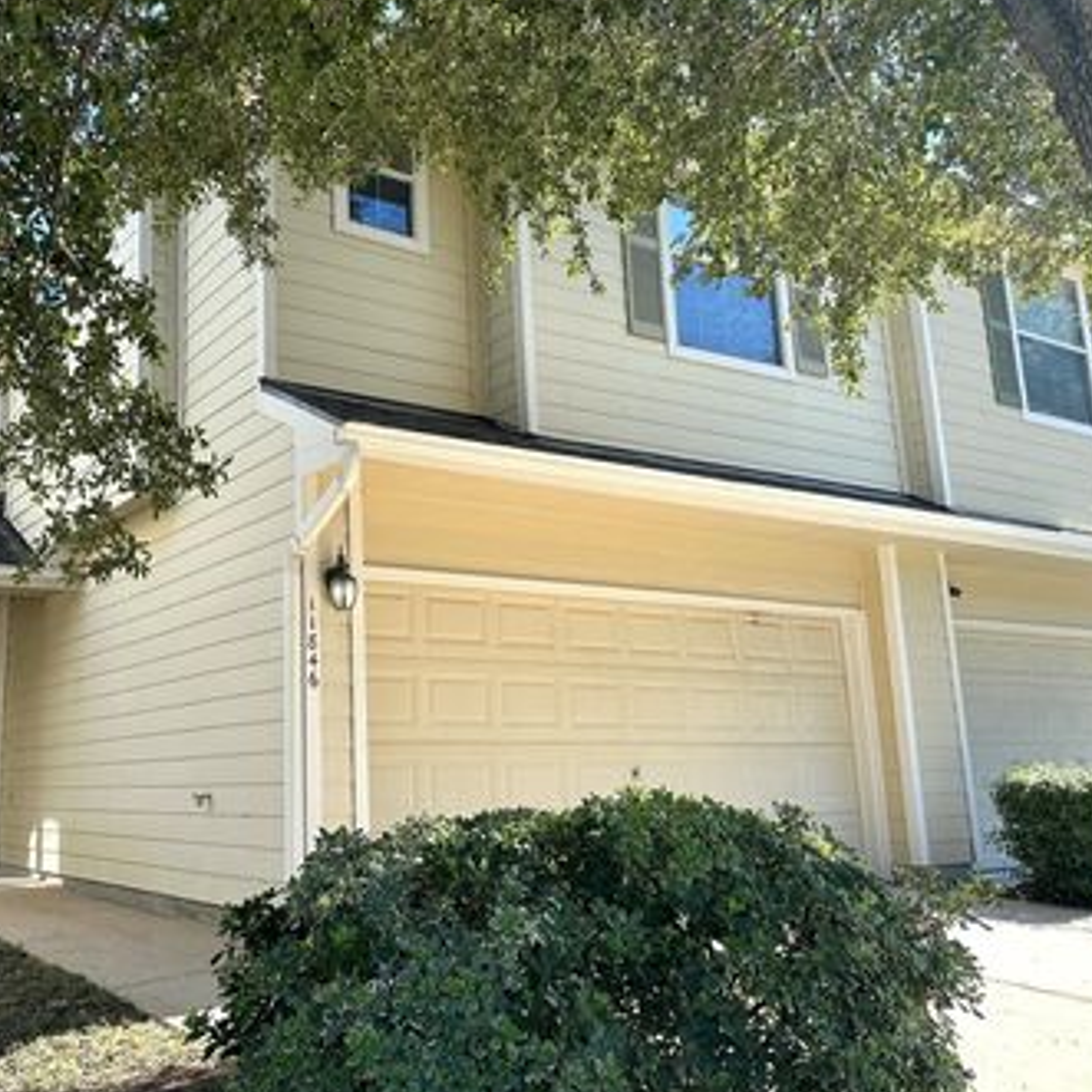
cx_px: 376
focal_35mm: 32
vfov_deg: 51.1
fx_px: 1142
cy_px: 513
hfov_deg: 50.3
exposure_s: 1/1751
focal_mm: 6.86
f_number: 1.78
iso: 80
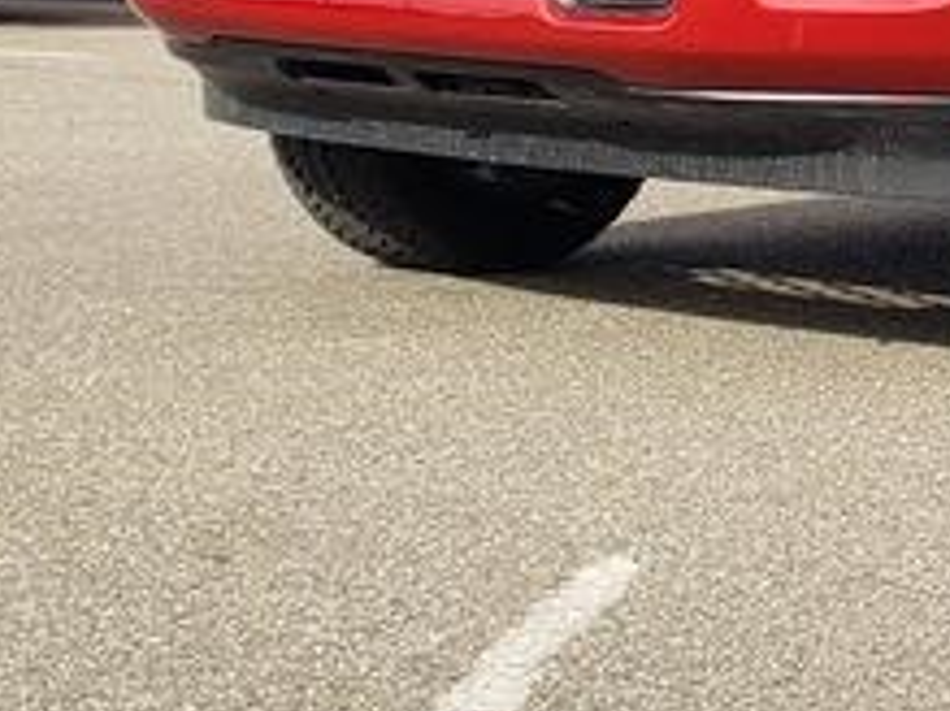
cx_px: 1288
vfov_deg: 18.2
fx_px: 2085
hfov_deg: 22.5
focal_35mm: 76
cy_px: -191
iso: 50
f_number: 2.4
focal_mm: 4.3
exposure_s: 1/904
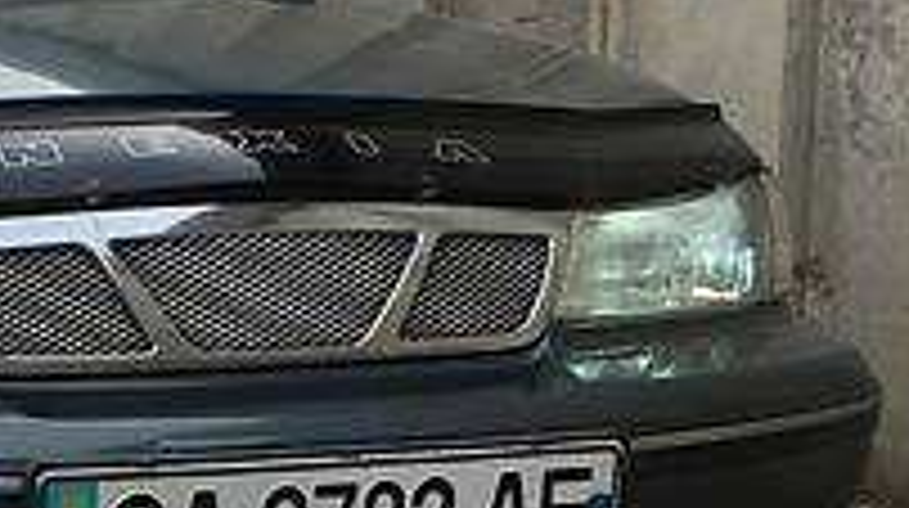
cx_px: -76
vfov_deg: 12.6
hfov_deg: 21.6
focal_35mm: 94
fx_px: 2263
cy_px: 575
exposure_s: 1/827
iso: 25
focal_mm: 4.2
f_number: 2.2
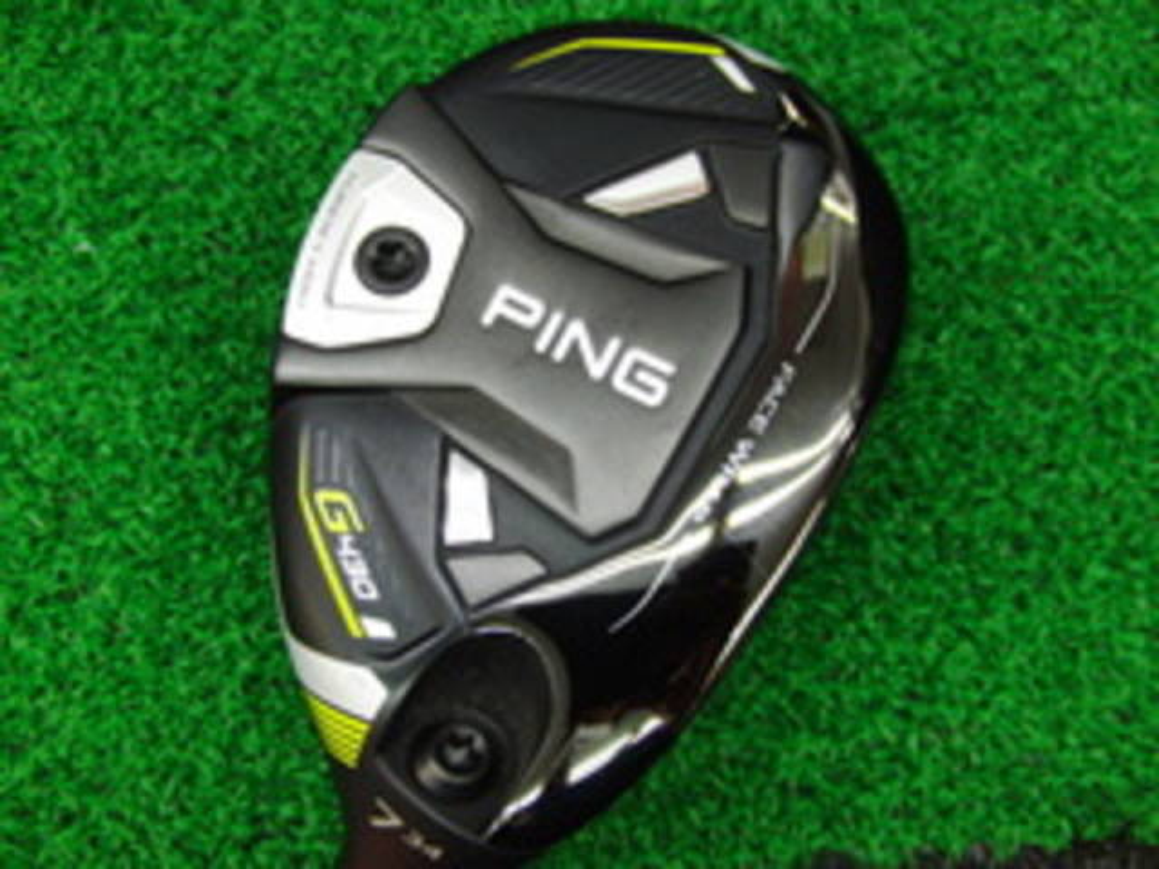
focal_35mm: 37
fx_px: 1239
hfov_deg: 50.1
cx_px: 580
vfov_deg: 38.7
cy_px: 434
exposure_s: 1/50
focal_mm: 6.42
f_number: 3.6
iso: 400
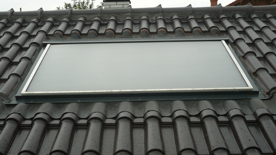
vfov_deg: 22.6
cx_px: 140
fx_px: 388
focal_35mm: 53
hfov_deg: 39.2
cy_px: 68
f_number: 3.2
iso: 100
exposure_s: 1/200
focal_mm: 7.5
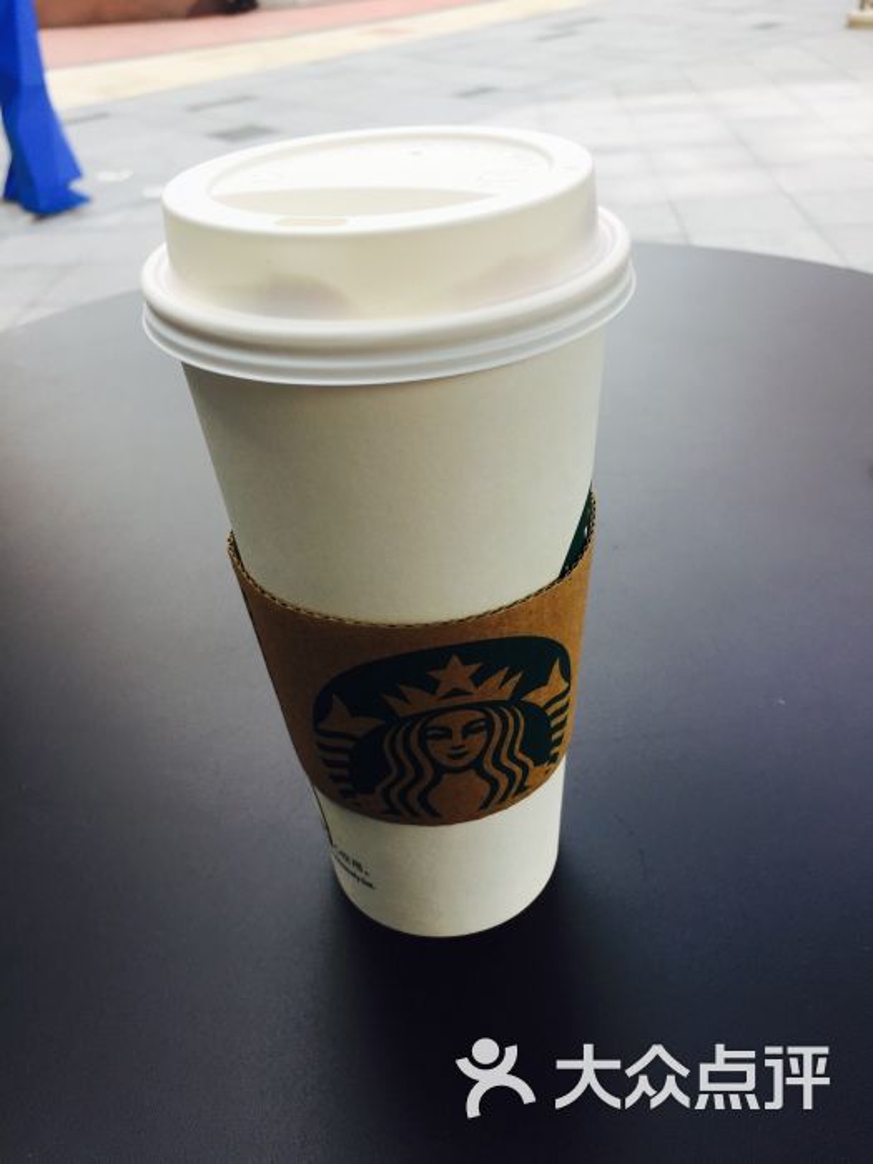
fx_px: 975
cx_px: 436
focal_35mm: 29
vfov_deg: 61.7
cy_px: 582
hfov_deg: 48.2
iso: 32
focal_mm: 4.15
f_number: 2.2
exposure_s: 1/129
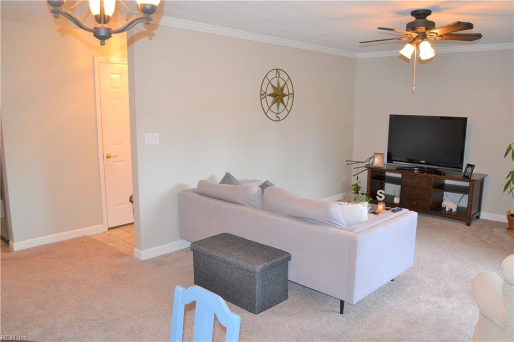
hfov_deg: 67.4
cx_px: 257
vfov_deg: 47.9
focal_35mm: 27
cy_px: 171
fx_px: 385
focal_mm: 18
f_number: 3.5
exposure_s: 1/60
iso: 640
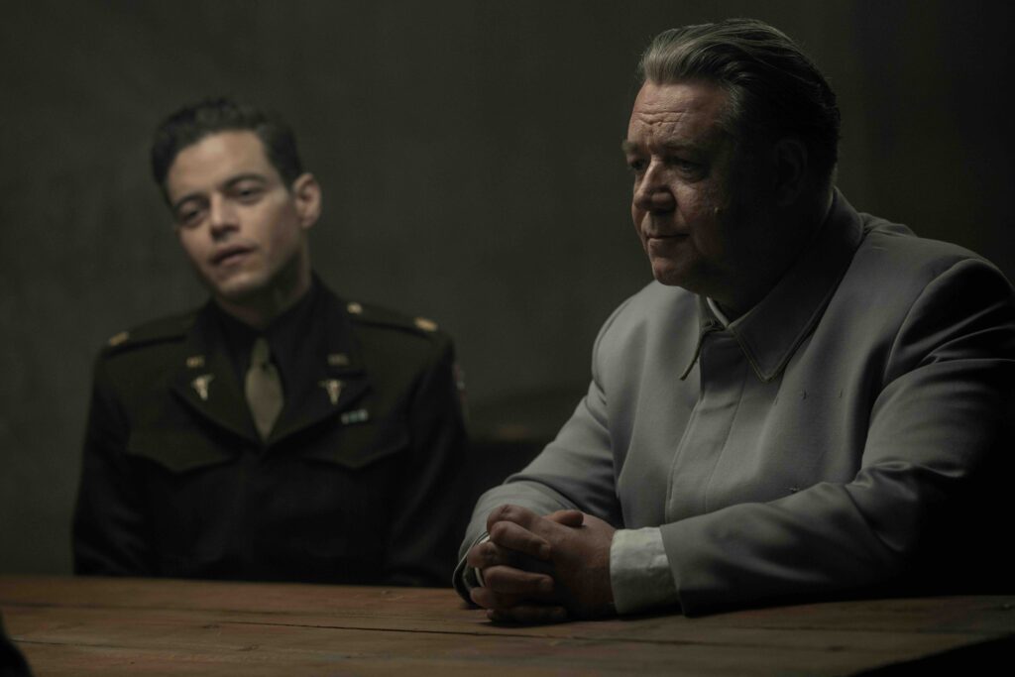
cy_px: 338
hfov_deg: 15.2
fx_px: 3807
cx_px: 508
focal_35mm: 135
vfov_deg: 10.2
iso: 640
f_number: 3.2
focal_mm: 135
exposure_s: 1/60
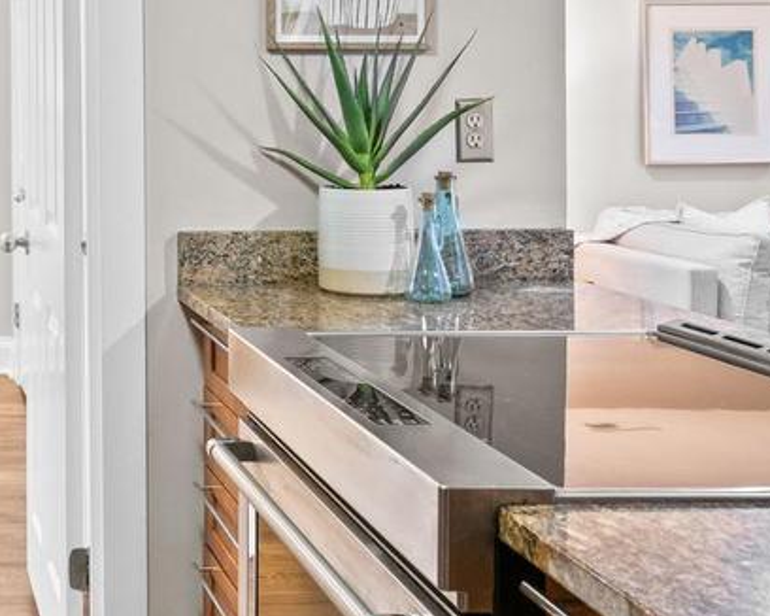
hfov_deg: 31.1
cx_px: -94
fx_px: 1207
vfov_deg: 27.8
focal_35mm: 53
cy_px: 89
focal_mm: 16
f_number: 5
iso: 800
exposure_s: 1/1.67
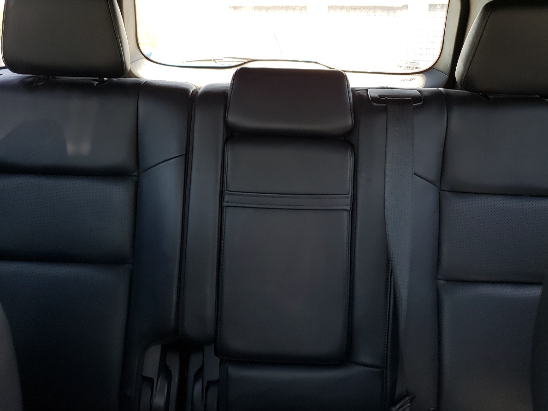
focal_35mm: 35
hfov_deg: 52.6
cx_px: 270
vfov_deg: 40.5
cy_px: 169
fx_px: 554
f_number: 1.5
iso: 103
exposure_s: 1/60.2
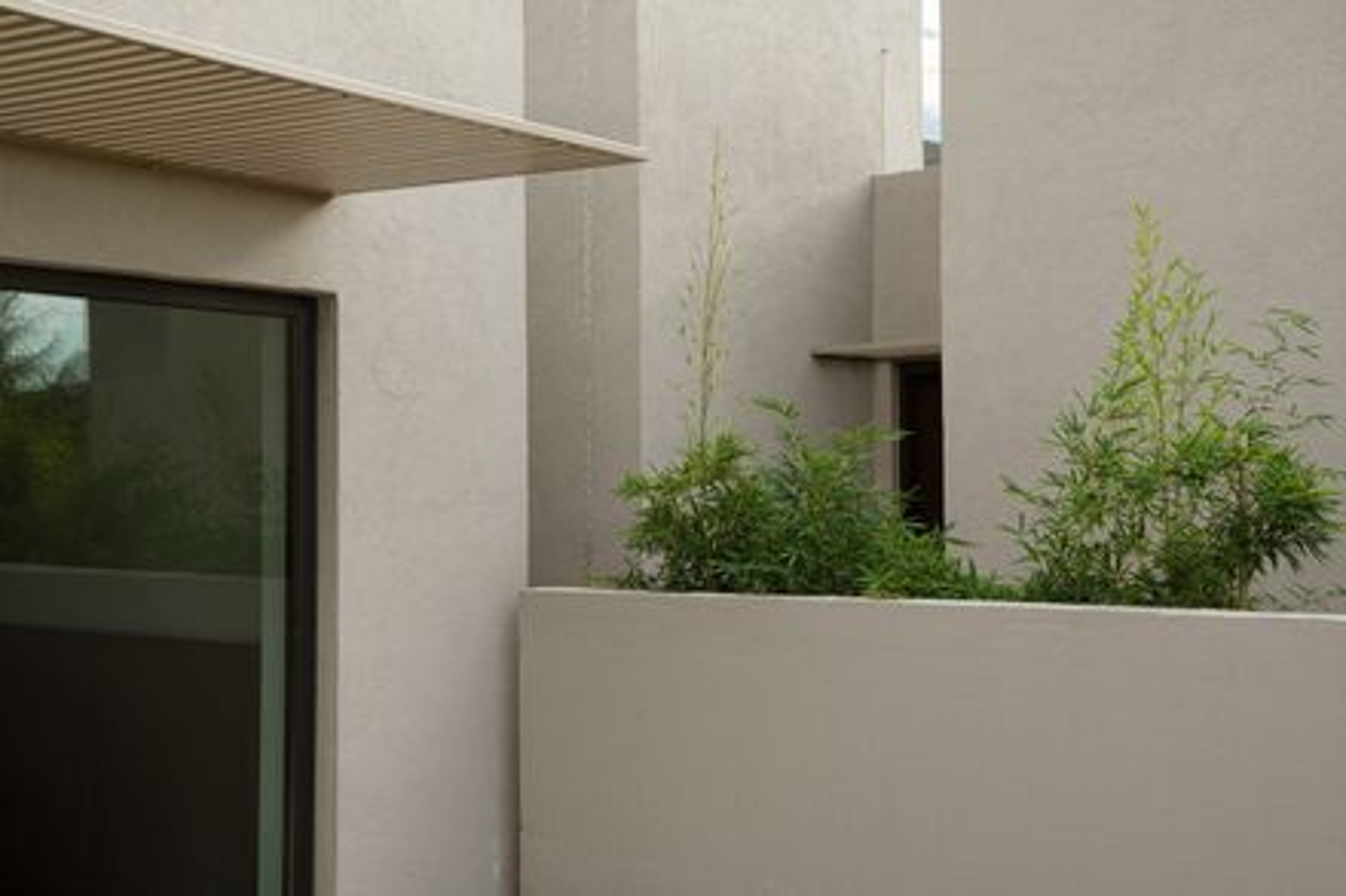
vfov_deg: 28.9
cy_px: 448
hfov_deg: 42.3
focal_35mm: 46
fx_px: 1738
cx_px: 673
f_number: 5
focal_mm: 31
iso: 125
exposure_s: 1/160
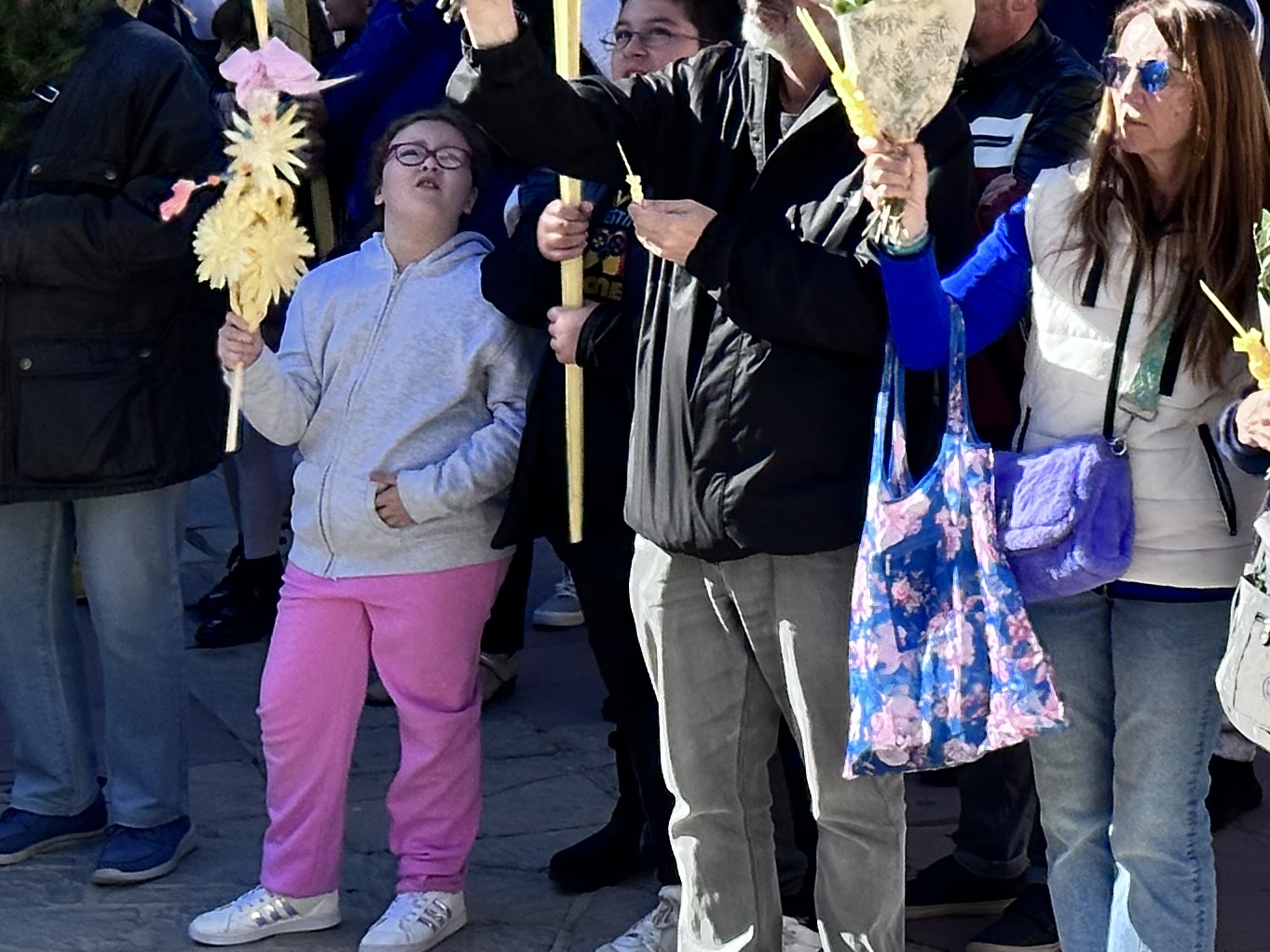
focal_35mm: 142
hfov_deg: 13.5
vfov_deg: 10.3
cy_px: -186
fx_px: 5209
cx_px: 1593
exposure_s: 1/2252
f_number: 1.78
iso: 64
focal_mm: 6.86
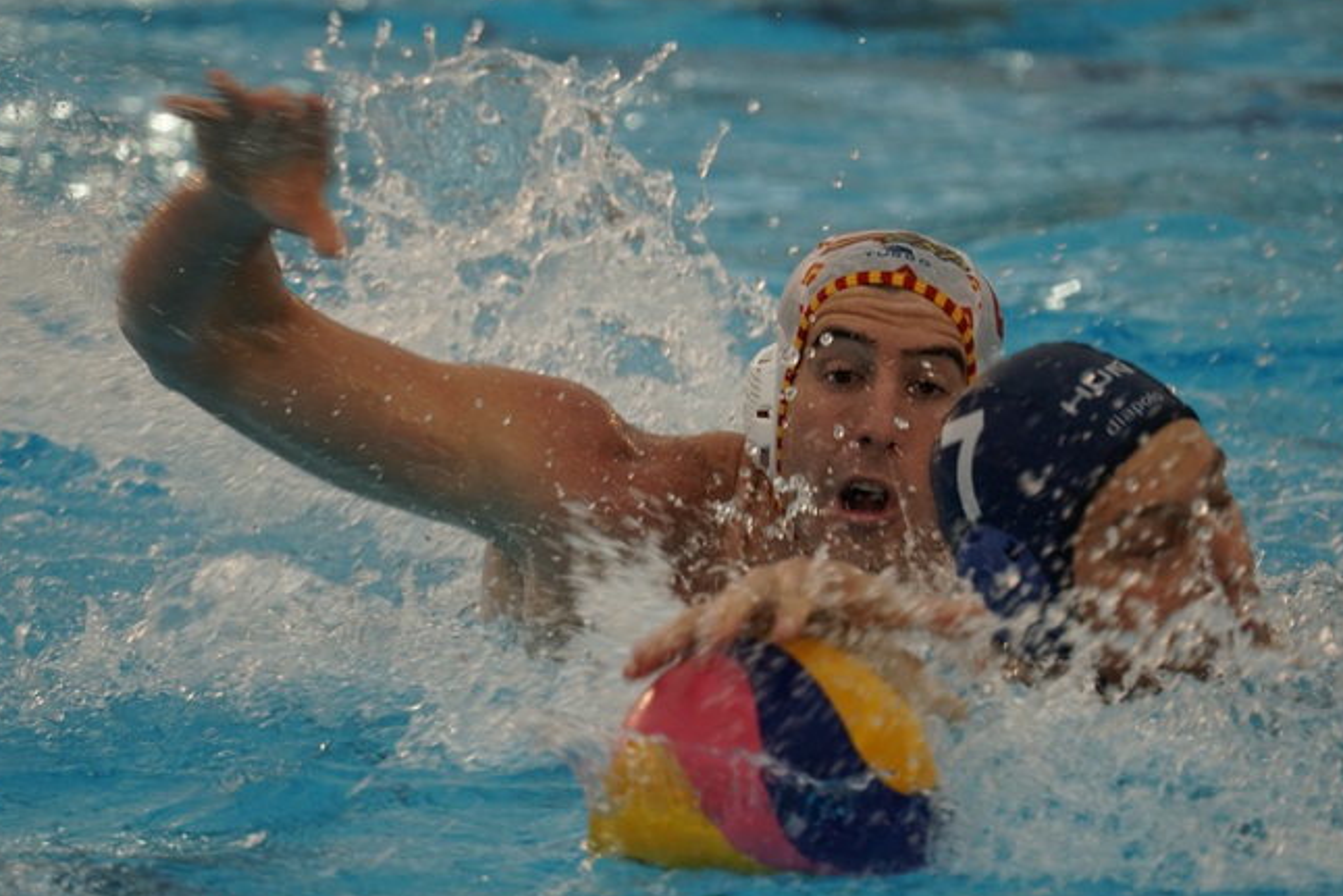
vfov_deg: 2.5
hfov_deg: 3.7
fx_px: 20783
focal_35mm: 557
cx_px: 601
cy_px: 499
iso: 1000
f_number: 5.6
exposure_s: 1/320
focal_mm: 300
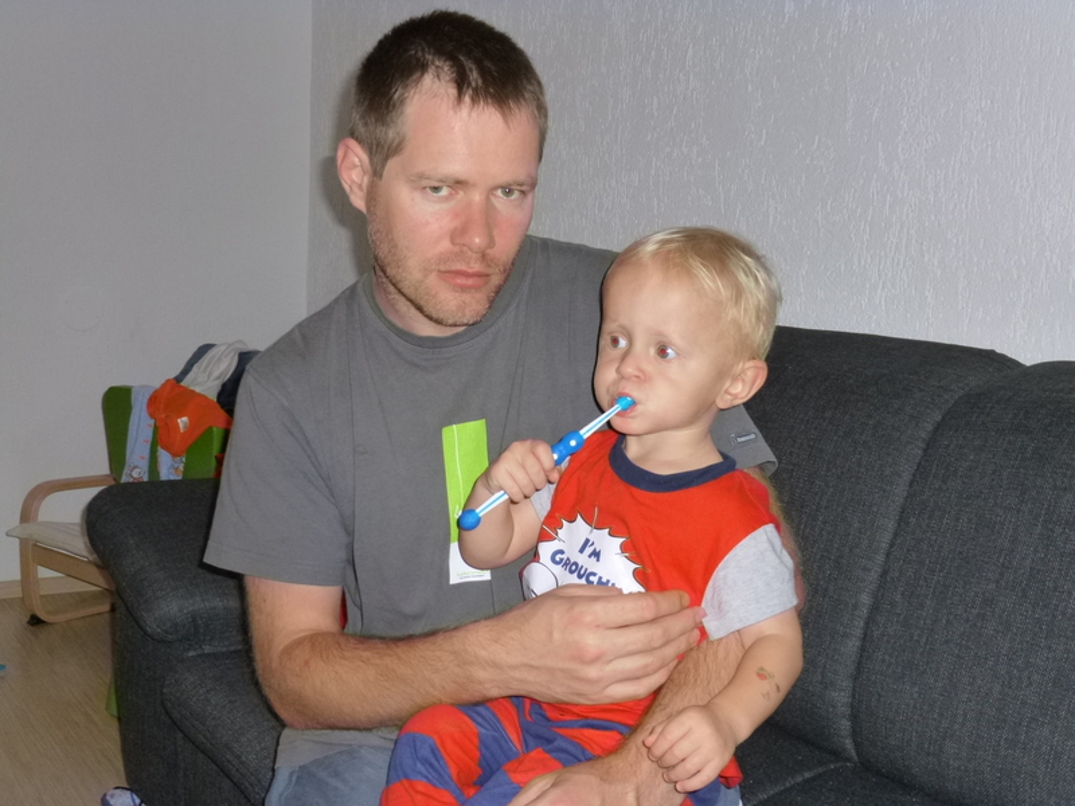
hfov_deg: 47.9
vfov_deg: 36.8
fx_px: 1211
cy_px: 403
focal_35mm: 39
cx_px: 538
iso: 320
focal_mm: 6.9
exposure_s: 1/60
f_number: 3.7
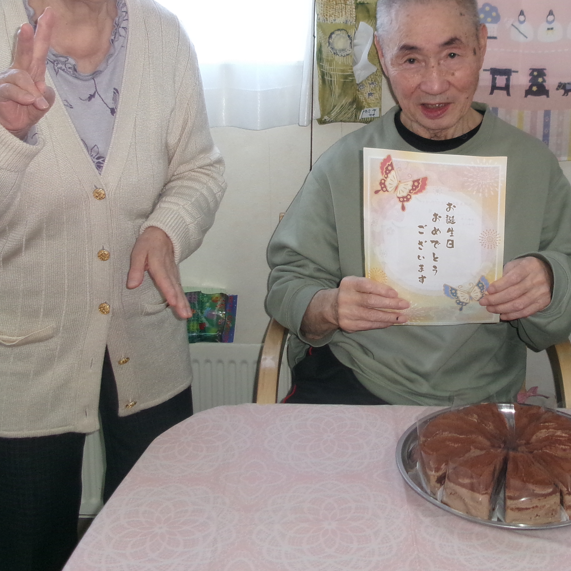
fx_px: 877
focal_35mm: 47
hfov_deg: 35.6
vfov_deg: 35.7
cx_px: 390
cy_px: 187
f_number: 3.9
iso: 200
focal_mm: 5.1
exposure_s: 1/34
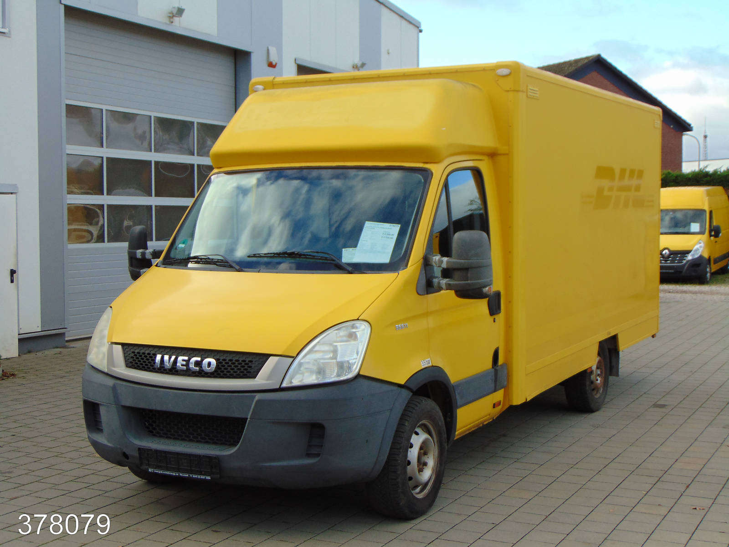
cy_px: 274
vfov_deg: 29.1
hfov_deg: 38.2
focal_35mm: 50
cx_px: 364
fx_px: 1053
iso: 80
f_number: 3.5
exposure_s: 1/320
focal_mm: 9
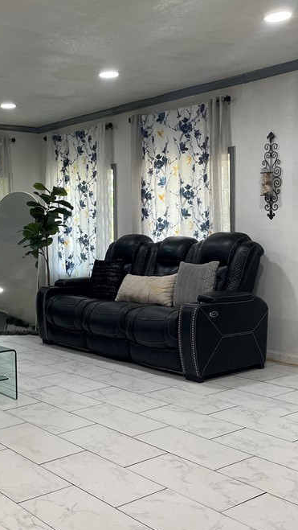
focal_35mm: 44
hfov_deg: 26.8
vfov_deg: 46.4
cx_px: 80
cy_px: 269
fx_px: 618
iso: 125
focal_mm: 4.2
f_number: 1.6
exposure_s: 1/120
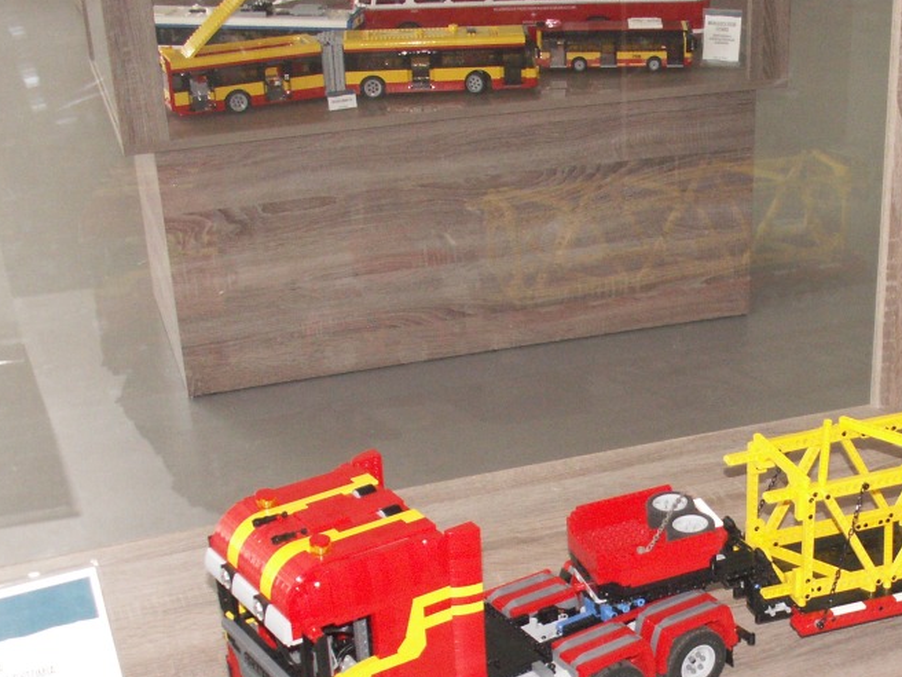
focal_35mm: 64
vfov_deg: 22.4
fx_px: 1668
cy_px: 610
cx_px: 730
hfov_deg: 29.5
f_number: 2.8
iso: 160
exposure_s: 1/60
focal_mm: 5.86
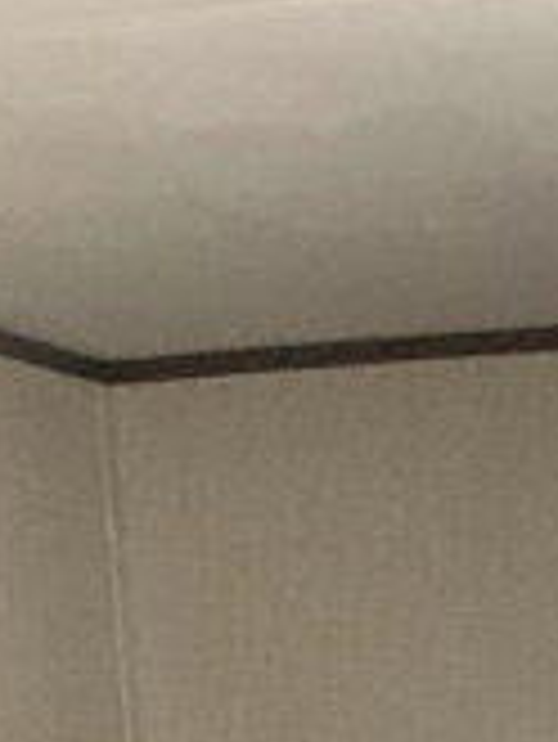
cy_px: 2042
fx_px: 3456
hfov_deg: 9.1
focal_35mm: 161
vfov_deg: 10.0
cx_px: 734
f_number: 1.8
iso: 500
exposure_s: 1/30
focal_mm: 4.25
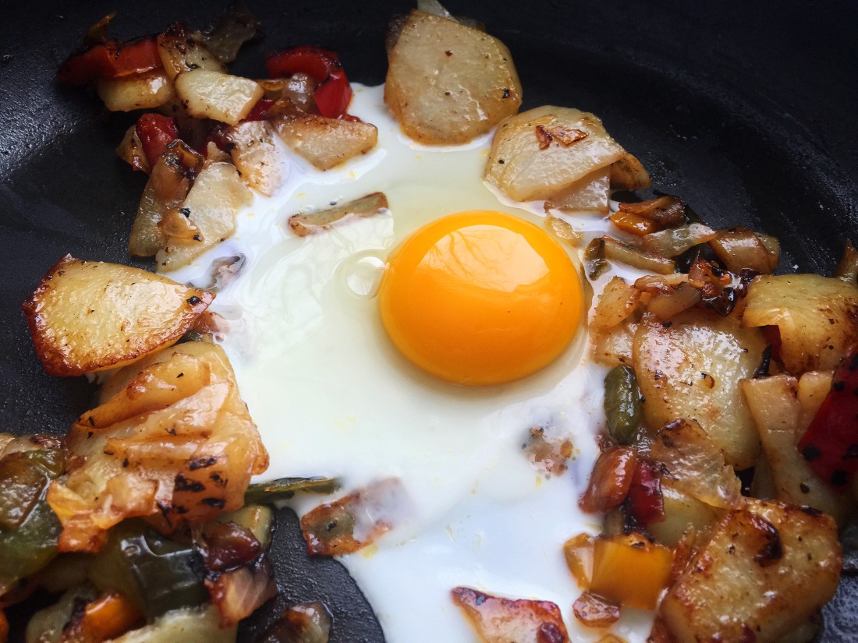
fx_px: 719
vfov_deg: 48.2
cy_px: 322
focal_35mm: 29
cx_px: 429
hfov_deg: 61.7
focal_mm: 4.15
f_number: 2.2
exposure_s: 1/40
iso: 32
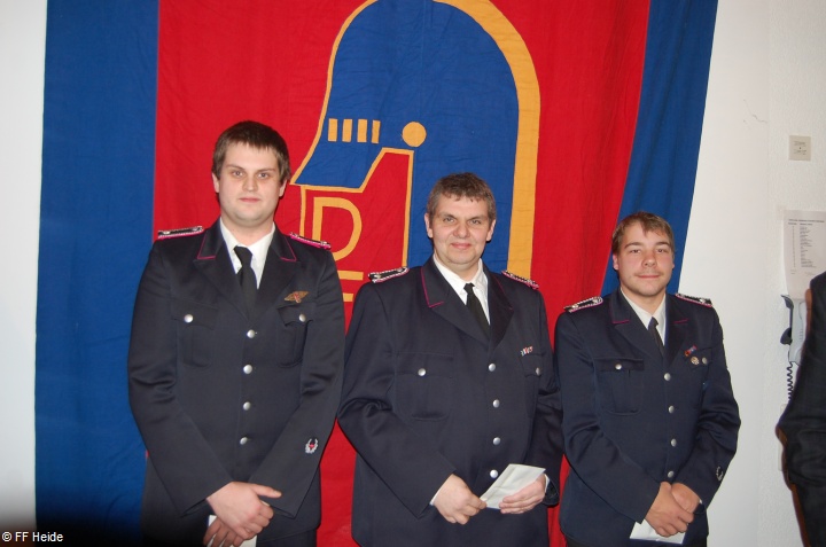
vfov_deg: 39.8
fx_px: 756
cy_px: 274
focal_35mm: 33
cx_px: 413
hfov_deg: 57.3
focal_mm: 22
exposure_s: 1/60
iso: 400
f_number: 3.8
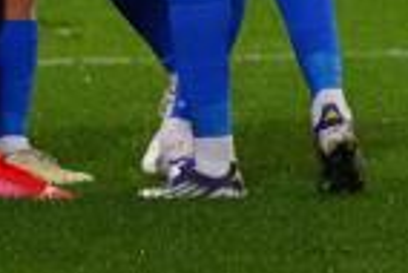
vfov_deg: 0.8
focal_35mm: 1631
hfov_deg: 1.3
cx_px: 208
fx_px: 18503
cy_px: -310
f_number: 6.3
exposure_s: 1/1600
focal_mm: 376
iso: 16000
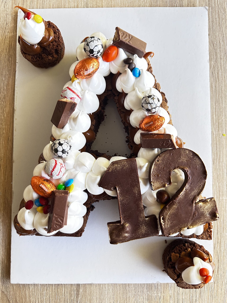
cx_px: 114
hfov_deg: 56.8
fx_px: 210
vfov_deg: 71.6
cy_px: 152
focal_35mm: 24
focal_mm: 6.9
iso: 250
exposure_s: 1/60
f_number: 1.8
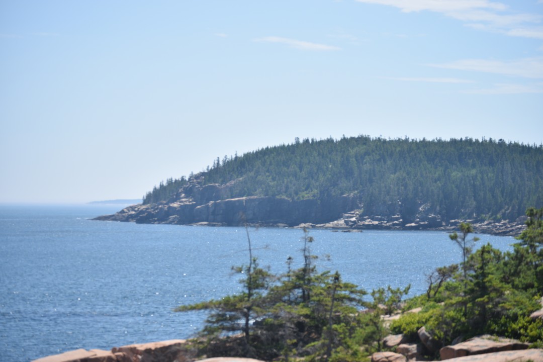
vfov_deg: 10.8
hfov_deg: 16.1
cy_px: 181
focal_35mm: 128
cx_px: 272
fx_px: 1923
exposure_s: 1/800
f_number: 4.5
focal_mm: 85
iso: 100
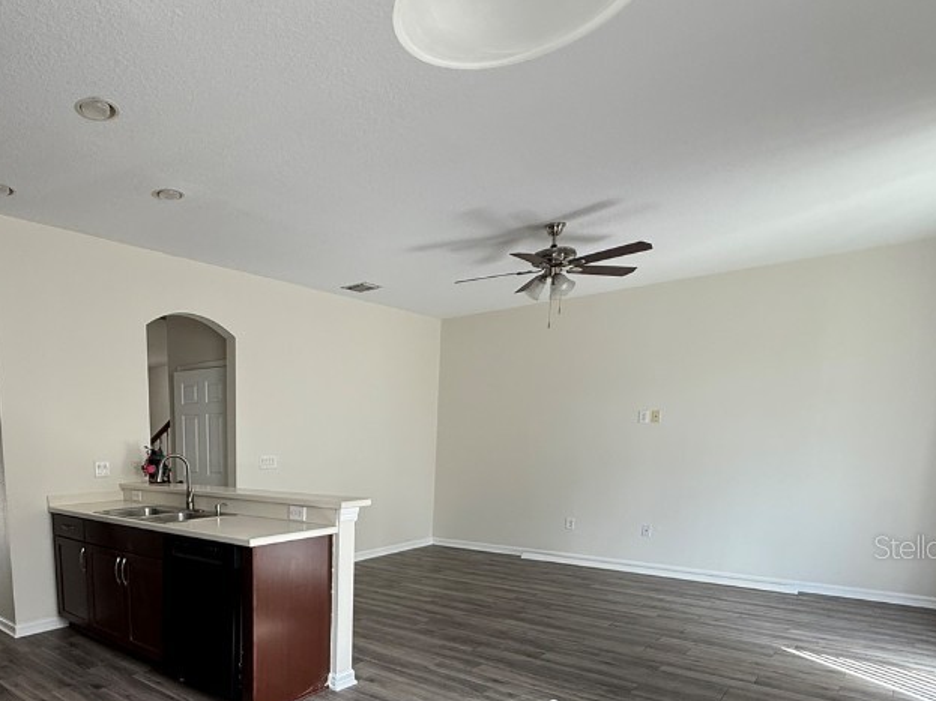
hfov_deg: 69.6
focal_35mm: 23
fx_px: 622
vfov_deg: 55.3
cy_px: 546
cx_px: 246
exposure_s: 1/99
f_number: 2.2
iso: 160
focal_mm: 2.22
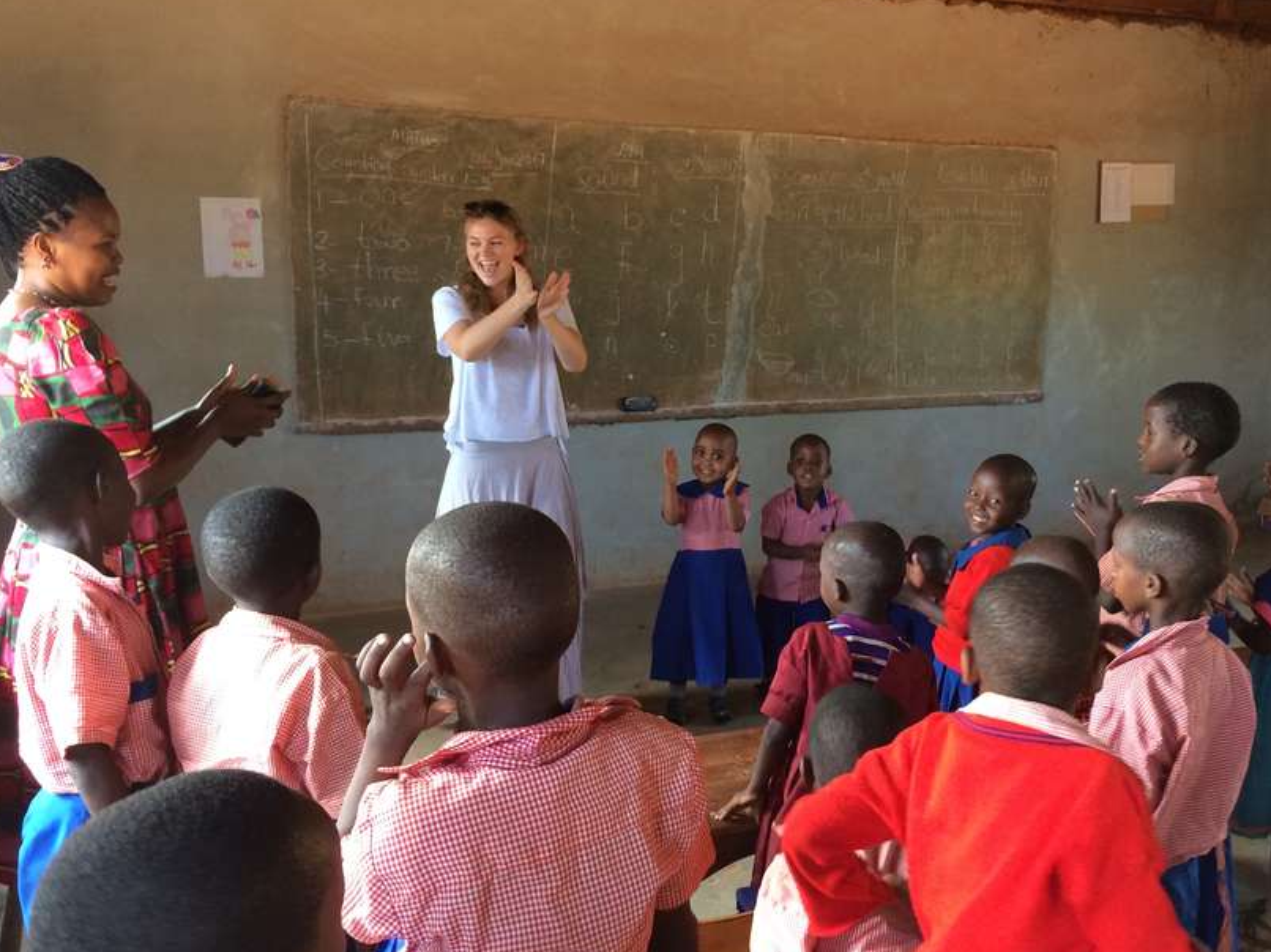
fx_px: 1321
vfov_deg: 39.6
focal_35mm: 36
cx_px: 752
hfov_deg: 51.1
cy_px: 446
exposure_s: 1/33
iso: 64
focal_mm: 4.15
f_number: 2.2
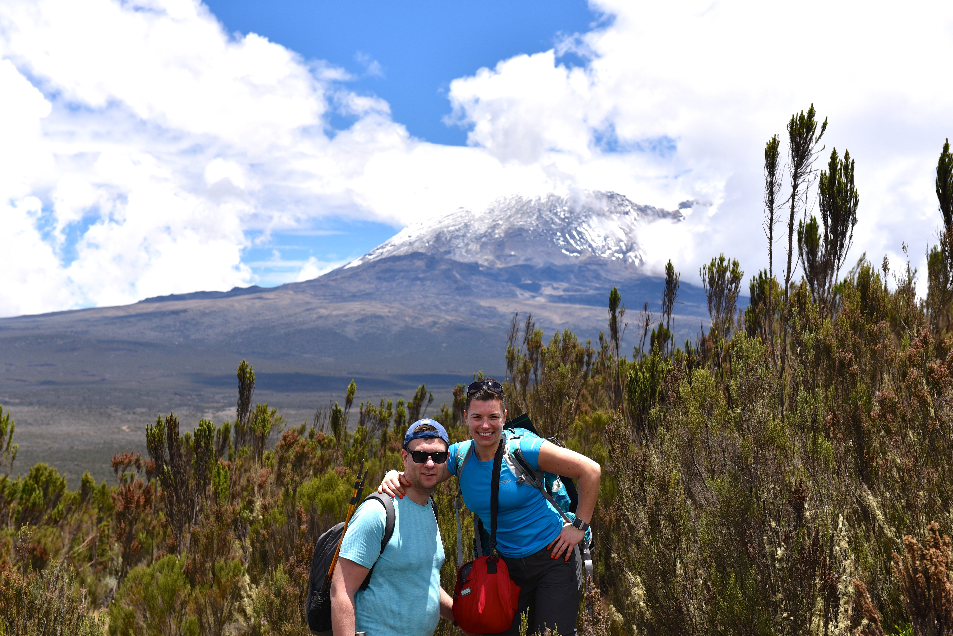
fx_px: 1642
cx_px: 476
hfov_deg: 32.4
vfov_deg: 21.9
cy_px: 318
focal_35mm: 62
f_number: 7.1
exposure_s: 1/800
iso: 200
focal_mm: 62
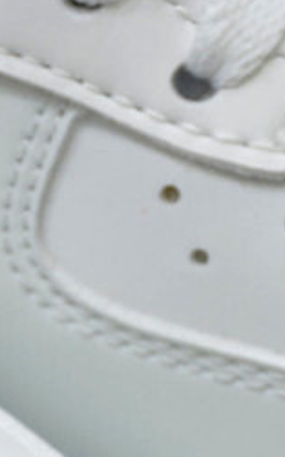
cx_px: 122
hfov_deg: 3.0
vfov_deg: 4.8
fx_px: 5474
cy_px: 583
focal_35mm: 440
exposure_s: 1/200
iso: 200
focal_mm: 60
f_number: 7.1
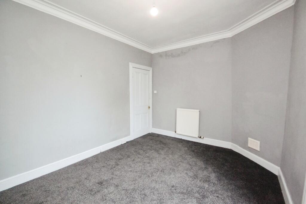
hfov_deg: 100.4
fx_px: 128
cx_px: 153
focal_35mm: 15
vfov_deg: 77.3
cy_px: 102
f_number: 9
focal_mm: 10
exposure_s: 1/30
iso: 3200
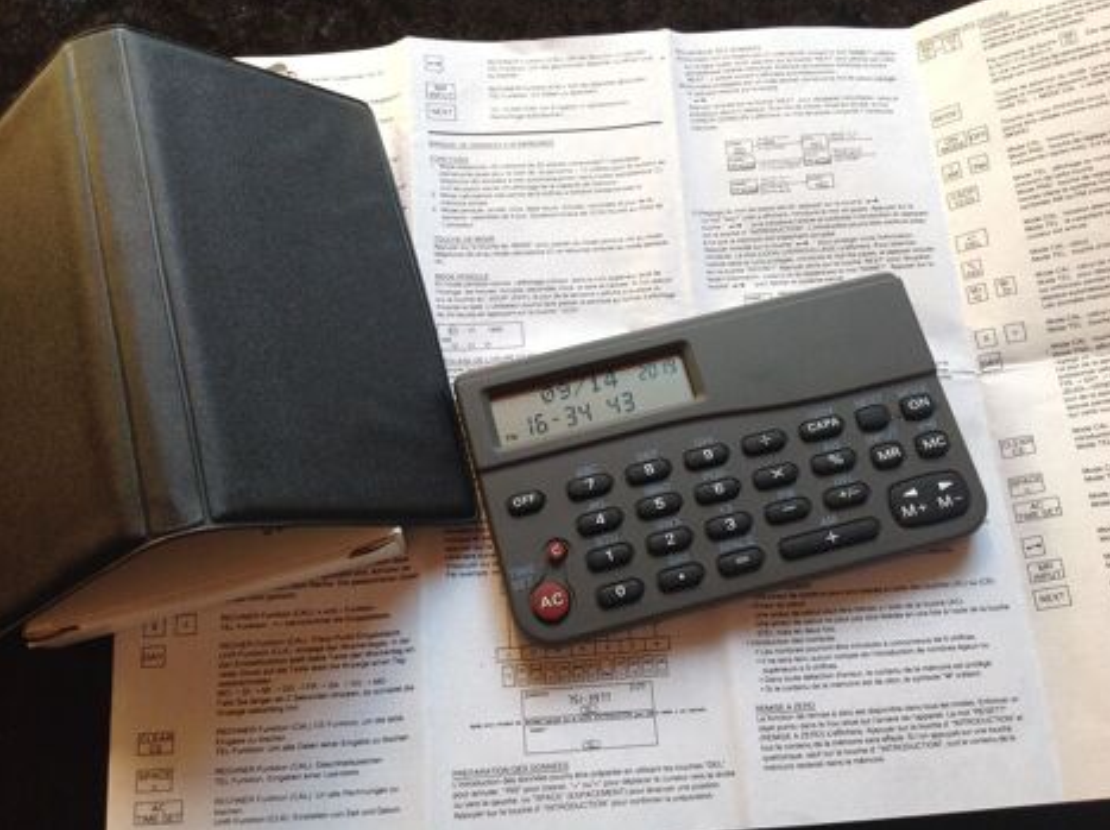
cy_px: 410
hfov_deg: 51.4
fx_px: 1153
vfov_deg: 39.6
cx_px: 568
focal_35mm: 36
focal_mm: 4.28
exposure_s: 1/40
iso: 64
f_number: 2.4
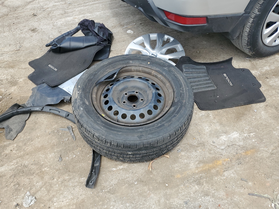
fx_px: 210
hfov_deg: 67.3
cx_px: 140
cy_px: 104
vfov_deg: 53.1
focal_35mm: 26
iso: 50
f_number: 1.5
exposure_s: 1/1250
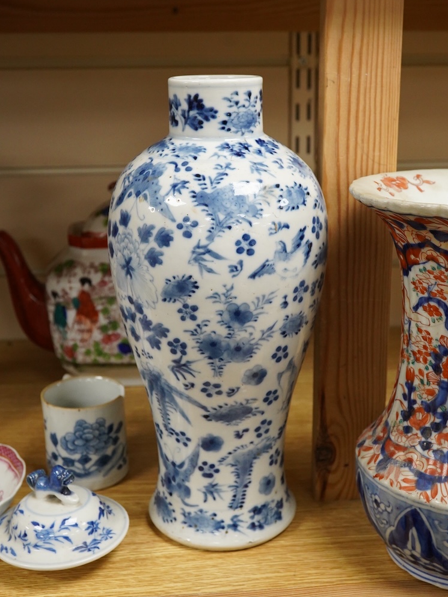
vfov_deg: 38.9
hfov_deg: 29.7
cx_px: 225
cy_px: 281
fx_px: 845
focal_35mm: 49
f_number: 10
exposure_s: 1/160
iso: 2500
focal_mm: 30
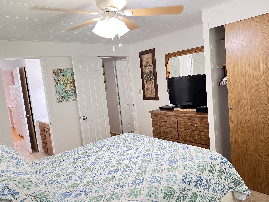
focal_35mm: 26
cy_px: 101
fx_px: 202
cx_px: 134
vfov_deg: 53.1
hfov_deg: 67.3
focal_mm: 5.7
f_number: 1.5
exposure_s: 1/60
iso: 400
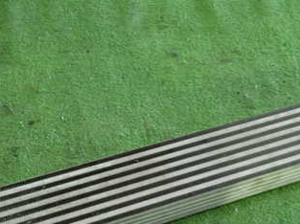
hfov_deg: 39.7
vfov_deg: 29.2
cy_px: 192
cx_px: 151
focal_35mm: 48
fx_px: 416
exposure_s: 1/30
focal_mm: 4.5
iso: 500
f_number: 2
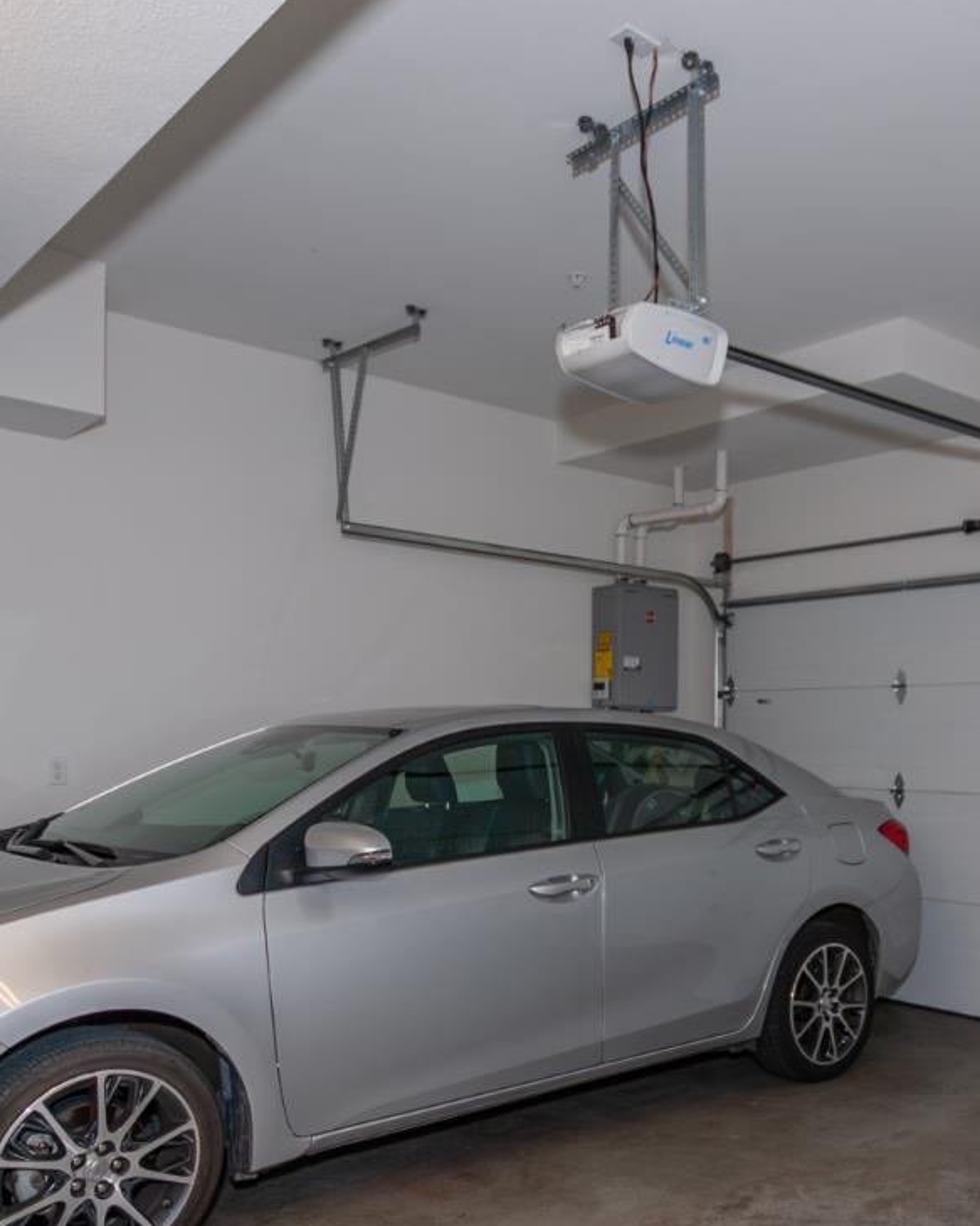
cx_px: 642
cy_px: 701
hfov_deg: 49.2
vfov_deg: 60.2
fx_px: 1052
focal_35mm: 29
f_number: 4
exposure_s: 1/60
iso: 200
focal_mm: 10
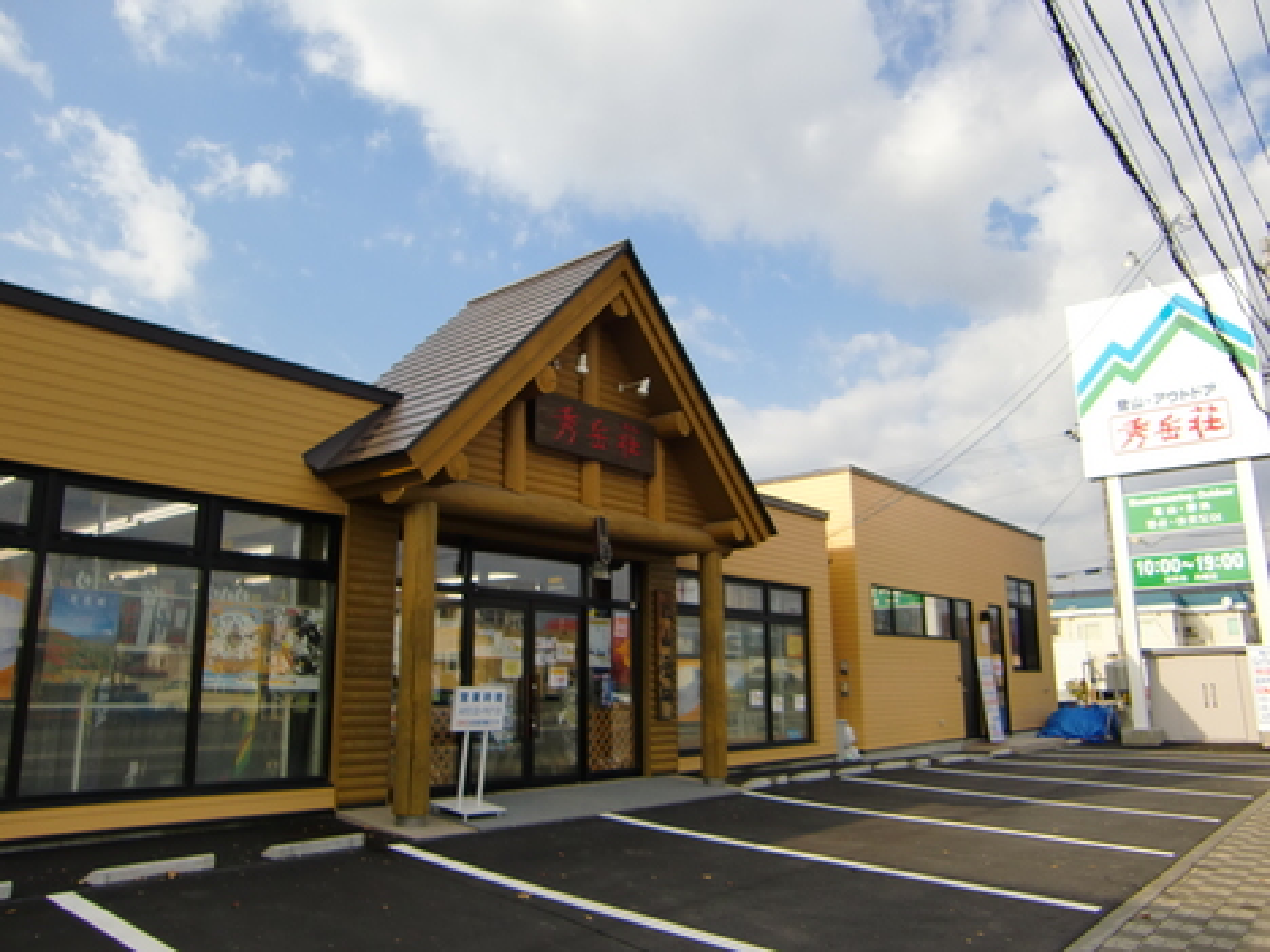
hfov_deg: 63.4
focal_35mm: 28
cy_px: 476
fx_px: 1027
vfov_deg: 49.7
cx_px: 635
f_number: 7
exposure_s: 1/160
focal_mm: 4.9
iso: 64
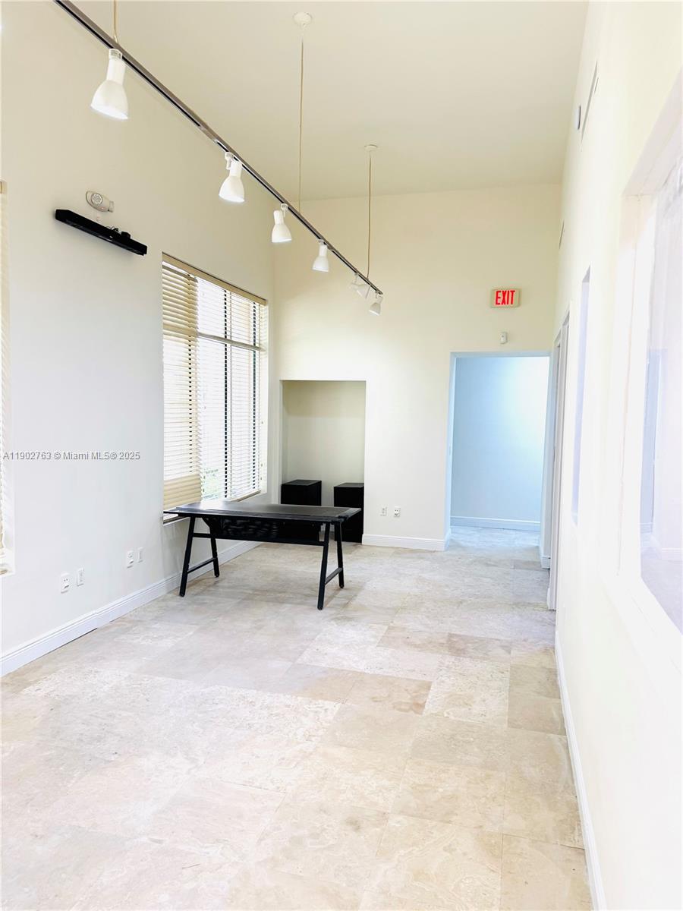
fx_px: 631
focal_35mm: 24
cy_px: 456
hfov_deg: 56.8
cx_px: 342
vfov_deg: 71.6
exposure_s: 1/120
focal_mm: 6.76
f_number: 1.78
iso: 125
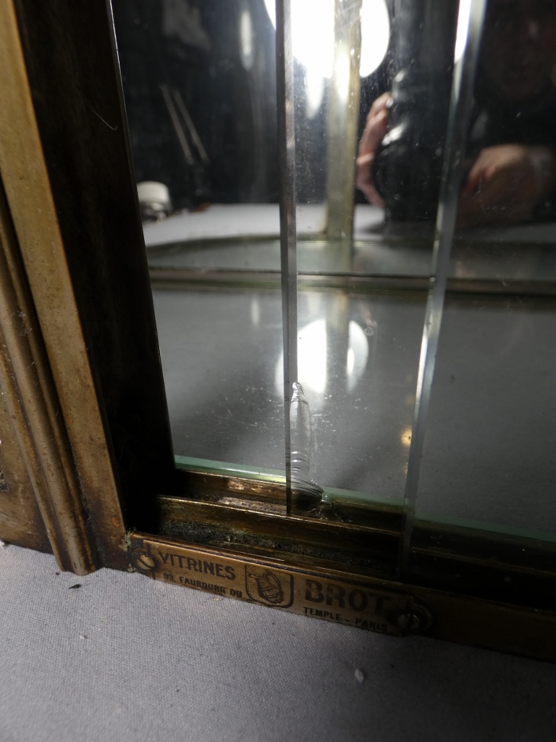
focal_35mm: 20
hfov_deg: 66.0
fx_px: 428
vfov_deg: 81.7
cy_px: 371
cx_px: 278
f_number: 2.8
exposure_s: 1/200
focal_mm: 3.6
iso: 80
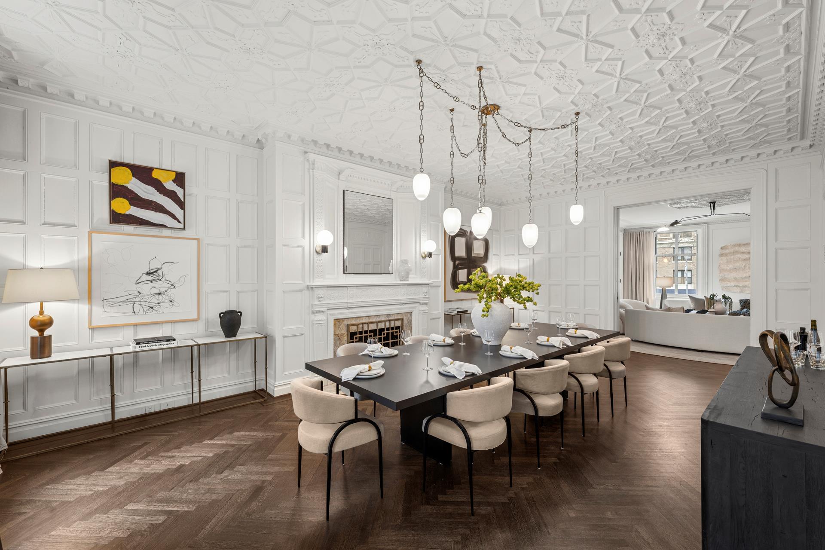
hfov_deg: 100.4
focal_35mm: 15
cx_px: 412
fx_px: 344
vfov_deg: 77.3
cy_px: 275
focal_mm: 15
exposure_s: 1/6
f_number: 8
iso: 320
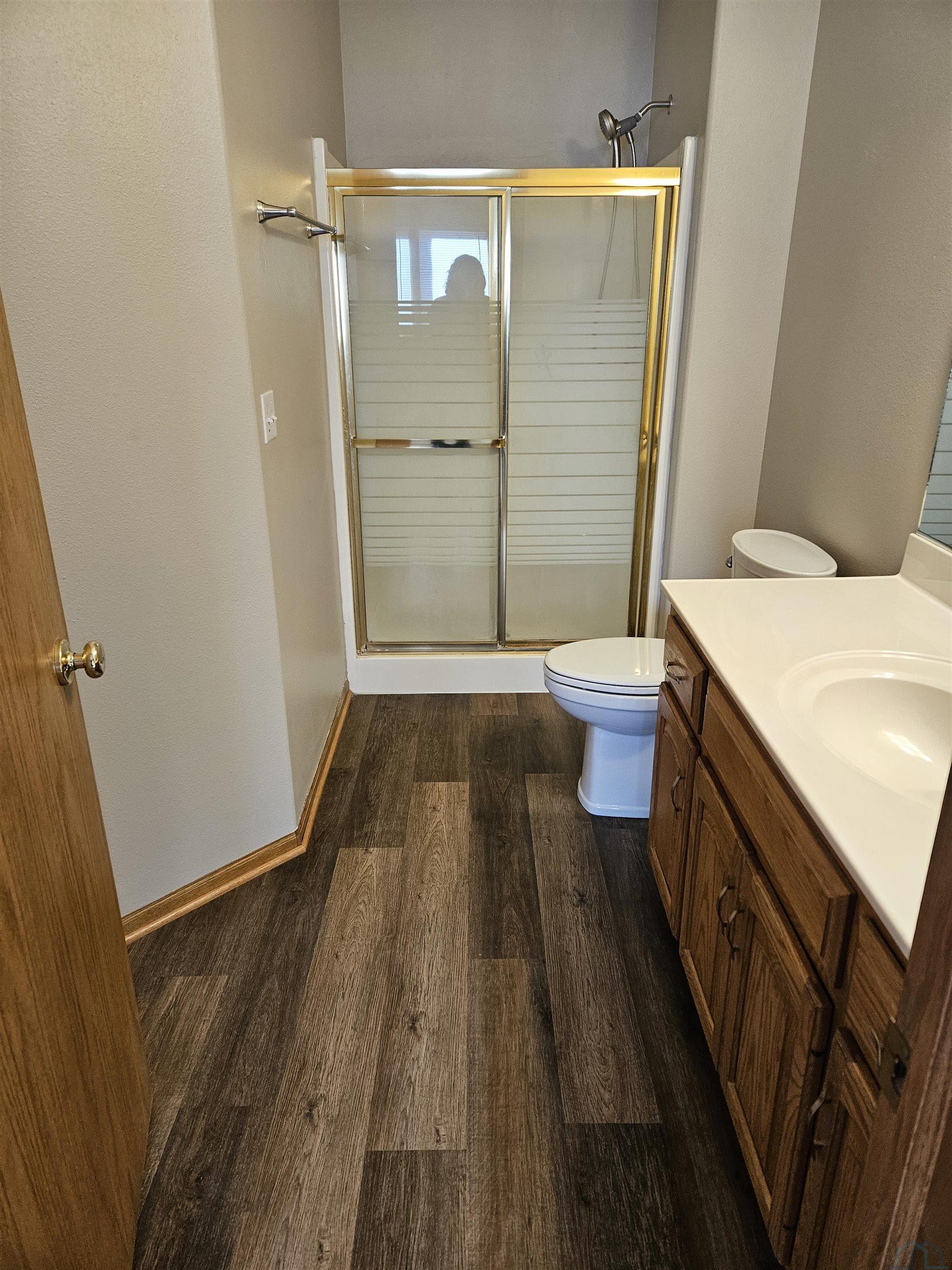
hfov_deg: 58.9
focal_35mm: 23
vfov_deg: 73.9
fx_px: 843
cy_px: 635
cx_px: 476
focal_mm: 5.4
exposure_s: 1/170
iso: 250
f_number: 1.8
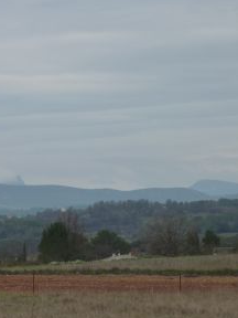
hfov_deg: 7.8
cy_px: 161
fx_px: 1742
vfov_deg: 10.4
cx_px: 121
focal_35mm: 190
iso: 125
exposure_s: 1/125
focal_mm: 22.5
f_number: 4.5
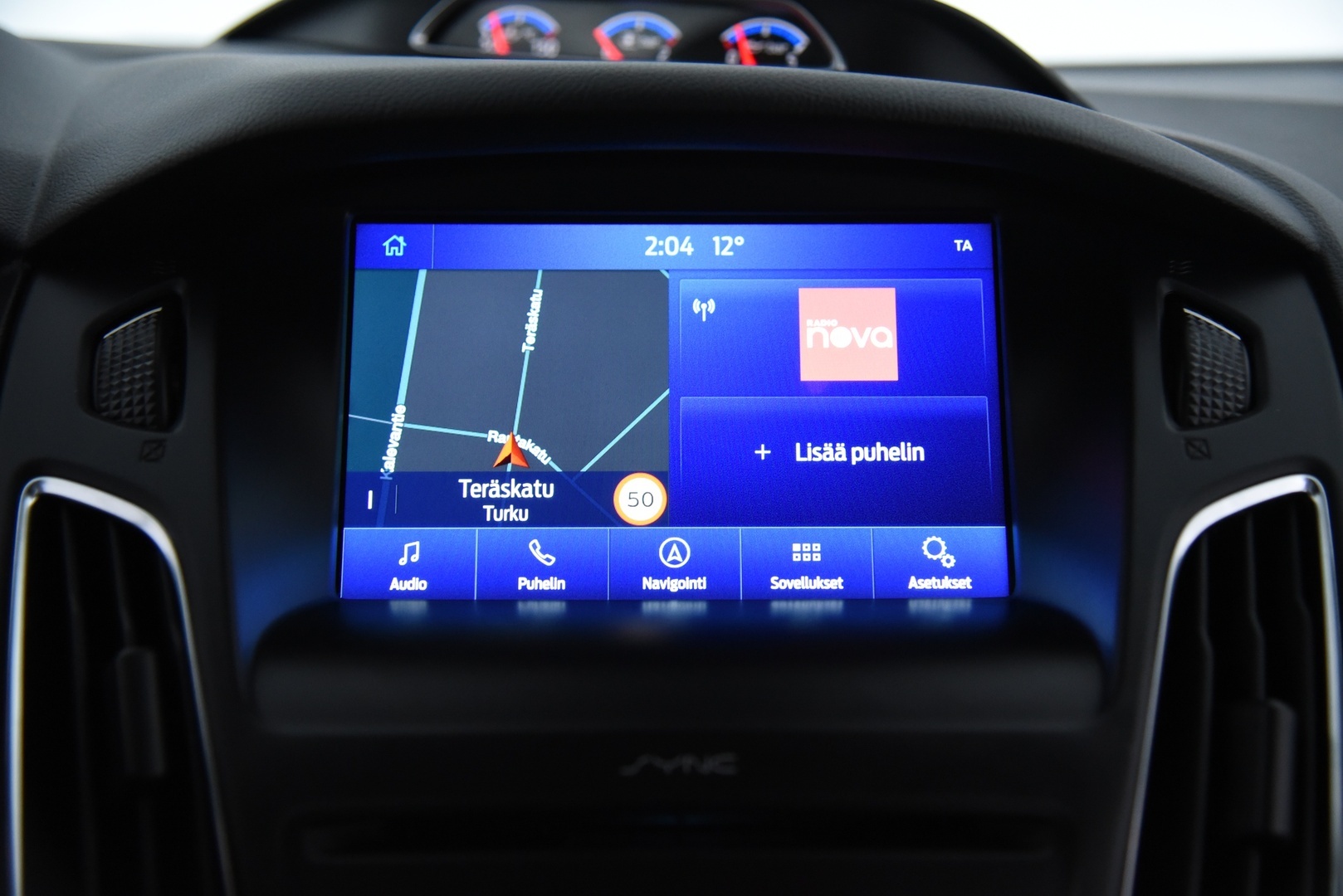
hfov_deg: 41.1
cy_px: 448
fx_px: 1791
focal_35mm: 48
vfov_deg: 28.1
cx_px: 672
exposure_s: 1/80
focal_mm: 48
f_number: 4
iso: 4000
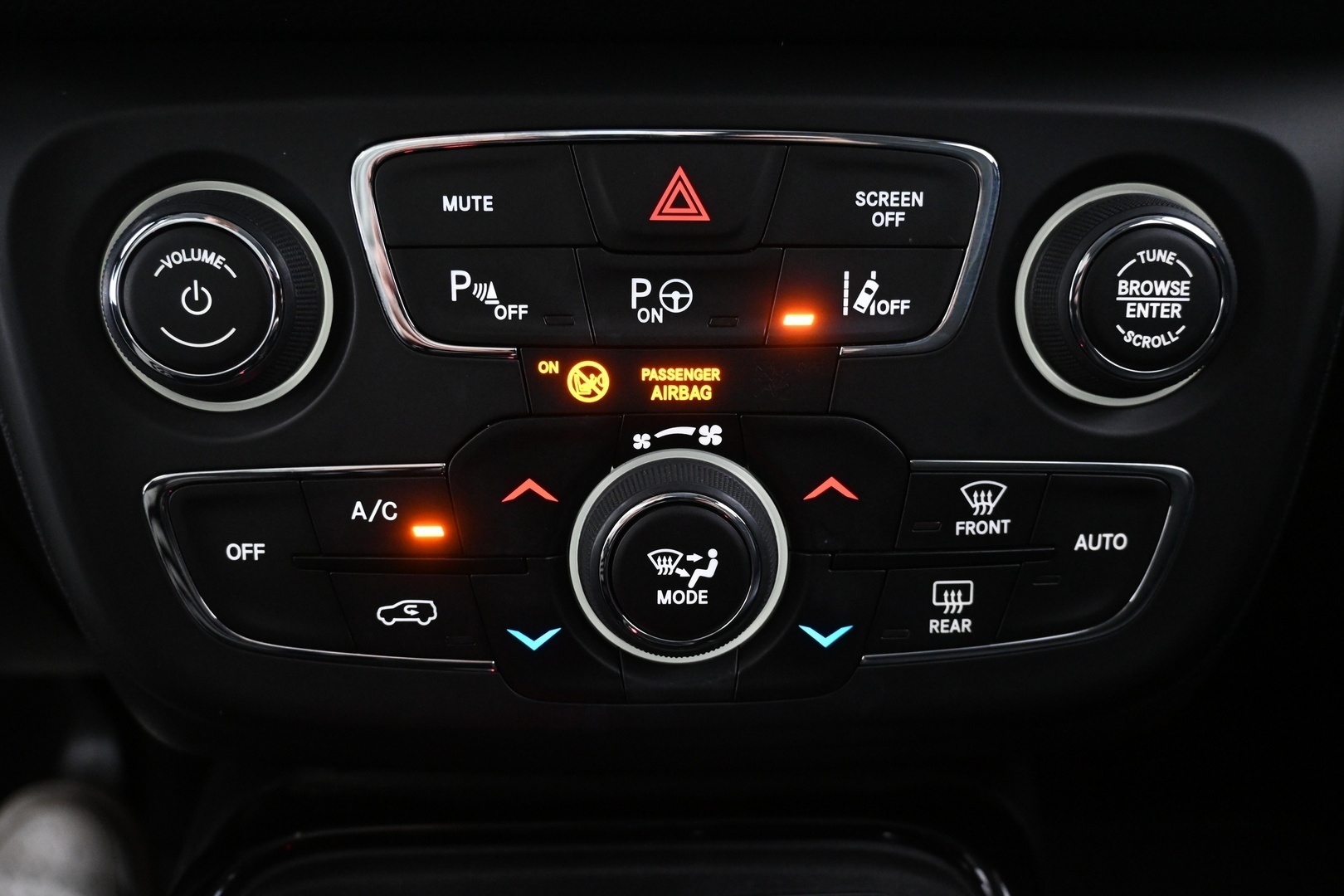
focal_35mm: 30
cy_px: 448
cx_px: 672
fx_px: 1120
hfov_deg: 61.9
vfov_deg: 43.6
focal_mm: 20
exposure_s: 1/30
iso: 3200
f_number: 3.8
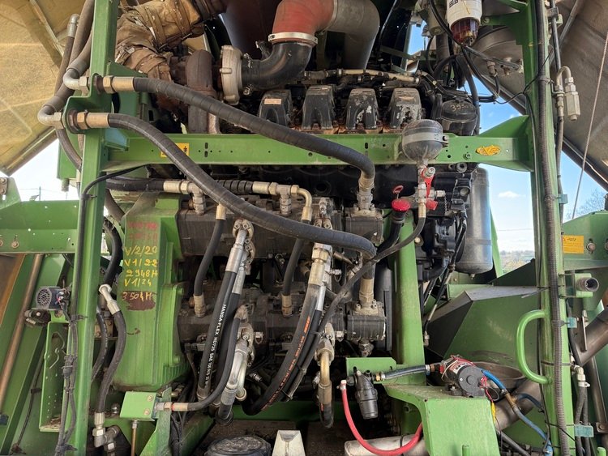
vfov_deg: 56.8
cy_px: 228
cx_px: 304
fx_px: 422
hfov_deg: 71.6
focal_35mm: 24
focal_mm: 6.76
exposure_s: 1/243
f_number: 1.78
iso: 160
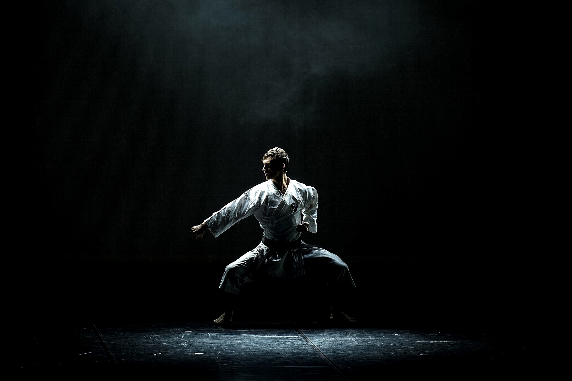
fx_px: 3908
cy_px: 190
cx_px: 286
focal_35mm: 246
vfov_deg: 5.6
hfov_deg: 8.4
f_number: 5.6
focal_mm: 164
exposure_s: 1/180
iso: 200
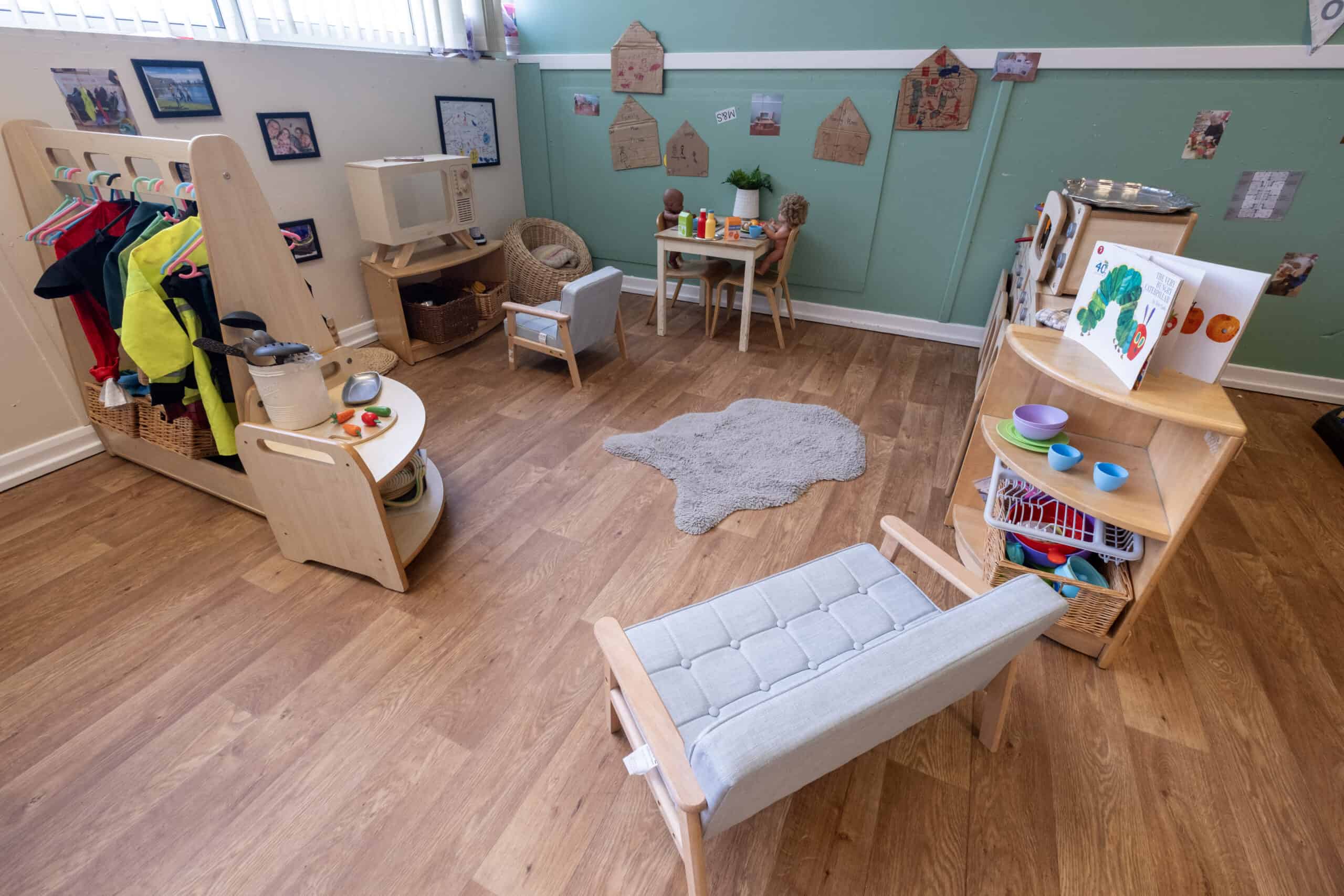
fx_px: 560
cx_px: 672
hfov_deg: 100.4
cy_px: 448
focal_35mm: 15
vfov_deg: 77.3
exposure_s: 1/50
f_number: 5.6
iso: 640
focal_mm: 10
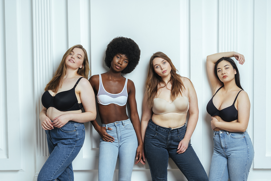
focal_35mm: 52
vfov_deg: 26.0
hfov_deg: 38.2
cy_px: 90
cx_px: 136
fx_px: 391
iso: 100
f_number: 5
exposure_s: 1/160
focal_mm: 52
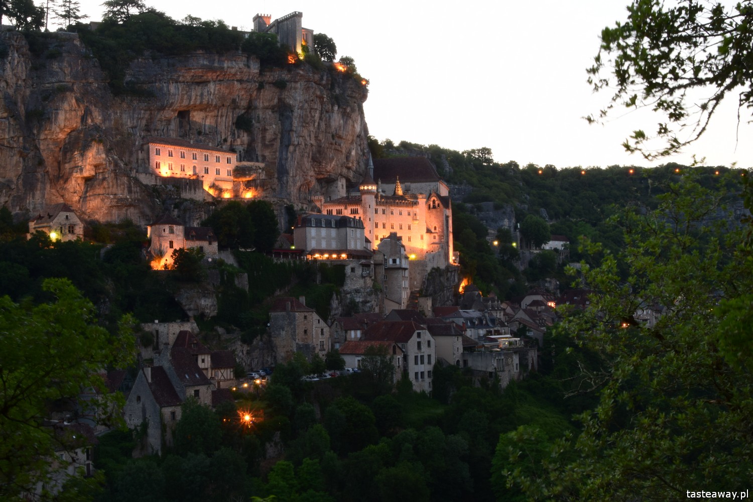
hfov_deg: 41.1
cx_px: 376
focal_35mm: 48
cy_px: 251
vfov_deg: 28.1
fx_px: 1004
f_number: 25
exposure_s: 15
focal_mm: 32
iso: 200
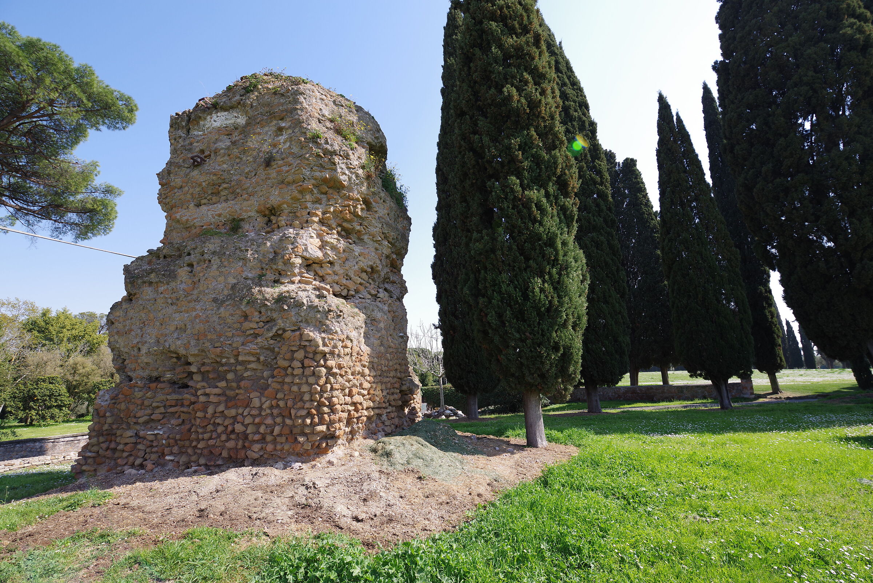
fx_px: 364
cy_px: 292
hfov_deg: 100.4
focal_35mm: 15
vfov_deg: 77.4
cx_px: 436
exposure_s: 1/125
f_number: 6.3
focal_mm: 15
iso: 100
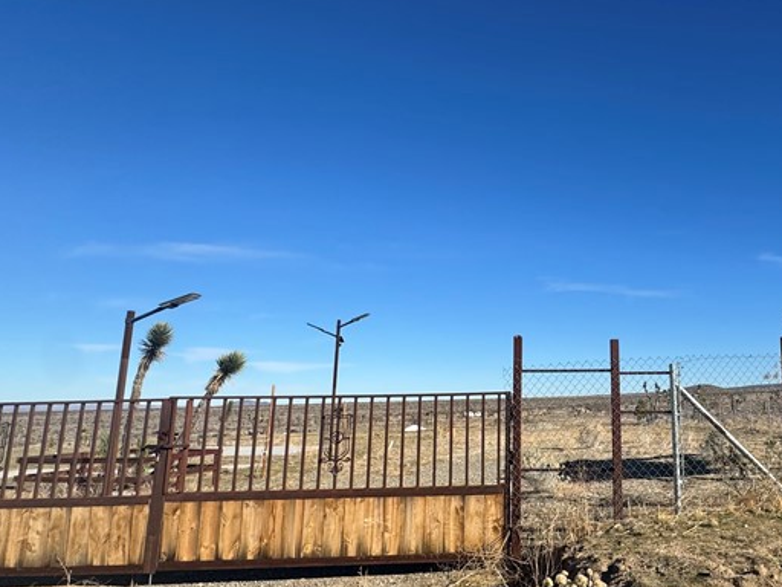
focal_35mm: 28
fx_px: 633
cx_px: 583
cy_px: 283
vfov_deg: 49.7
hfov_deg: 60.1
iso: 50
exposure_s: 1/2584
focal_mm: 2.22
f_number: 2.2
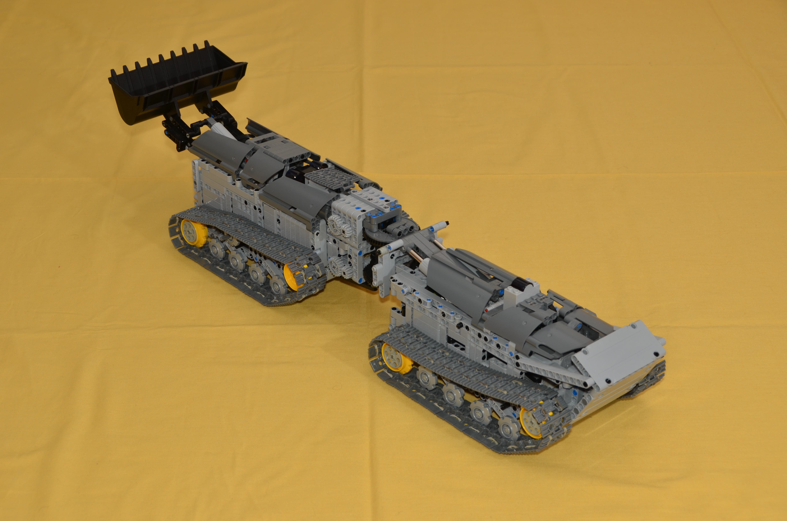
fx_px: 1440
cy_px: 260
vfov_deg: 20.5
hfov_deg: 30.6
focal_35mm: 66
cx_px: 394
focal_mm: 44
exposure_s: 1/60
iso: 100
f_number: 8
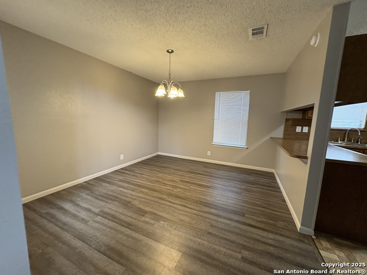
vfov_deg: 85.7
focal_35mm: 14
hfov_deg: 102.1
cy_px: 138
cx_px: 184
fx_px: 148
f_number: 2.2
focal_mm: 2.22
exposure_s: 1/60
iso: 160
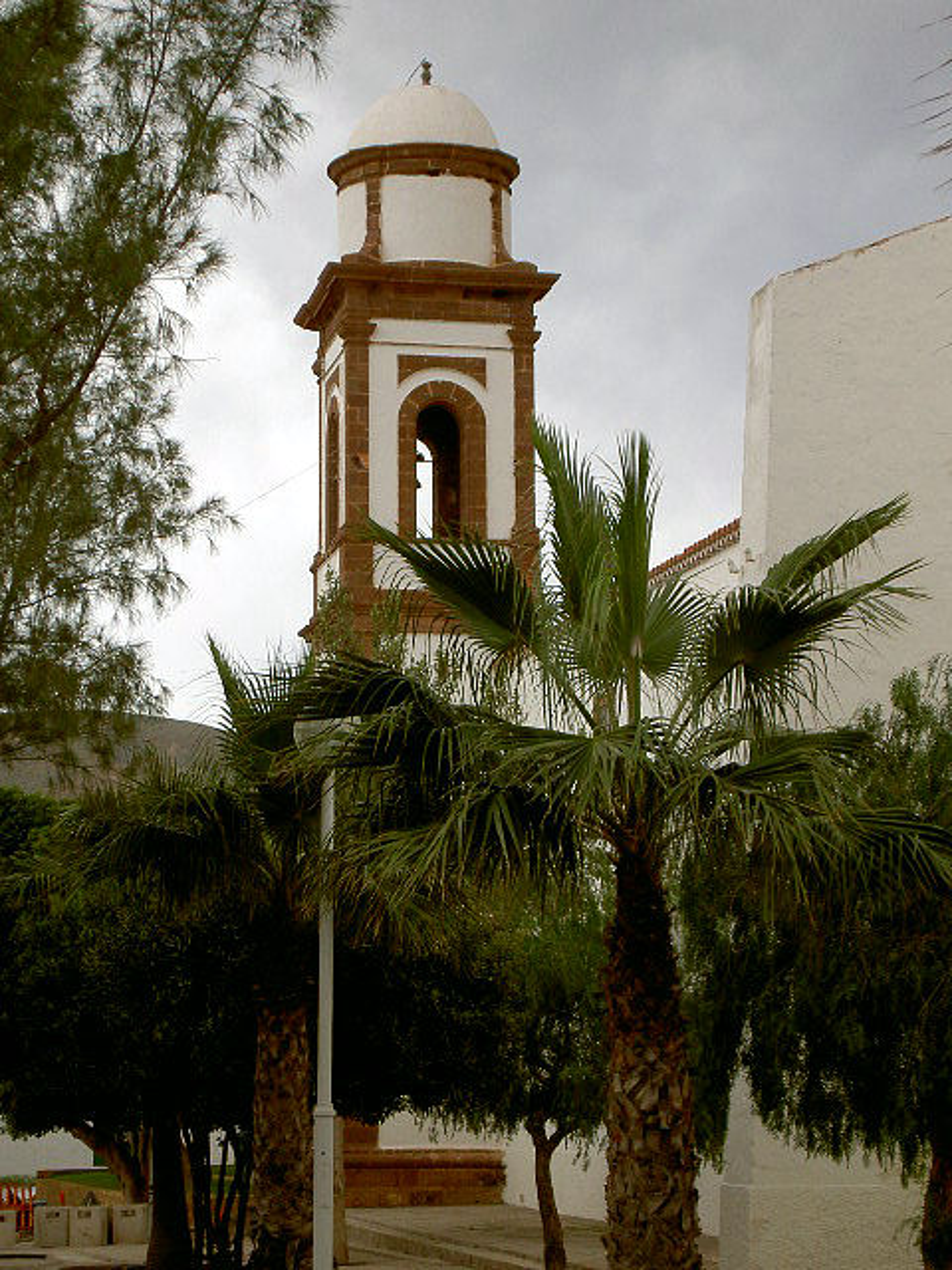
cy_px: 635
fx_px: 3264
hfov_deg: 16.6
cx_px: 476
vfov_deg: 22.0
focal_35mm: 89
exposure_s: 1/320
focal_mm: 14.7
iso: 50
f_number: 4.6
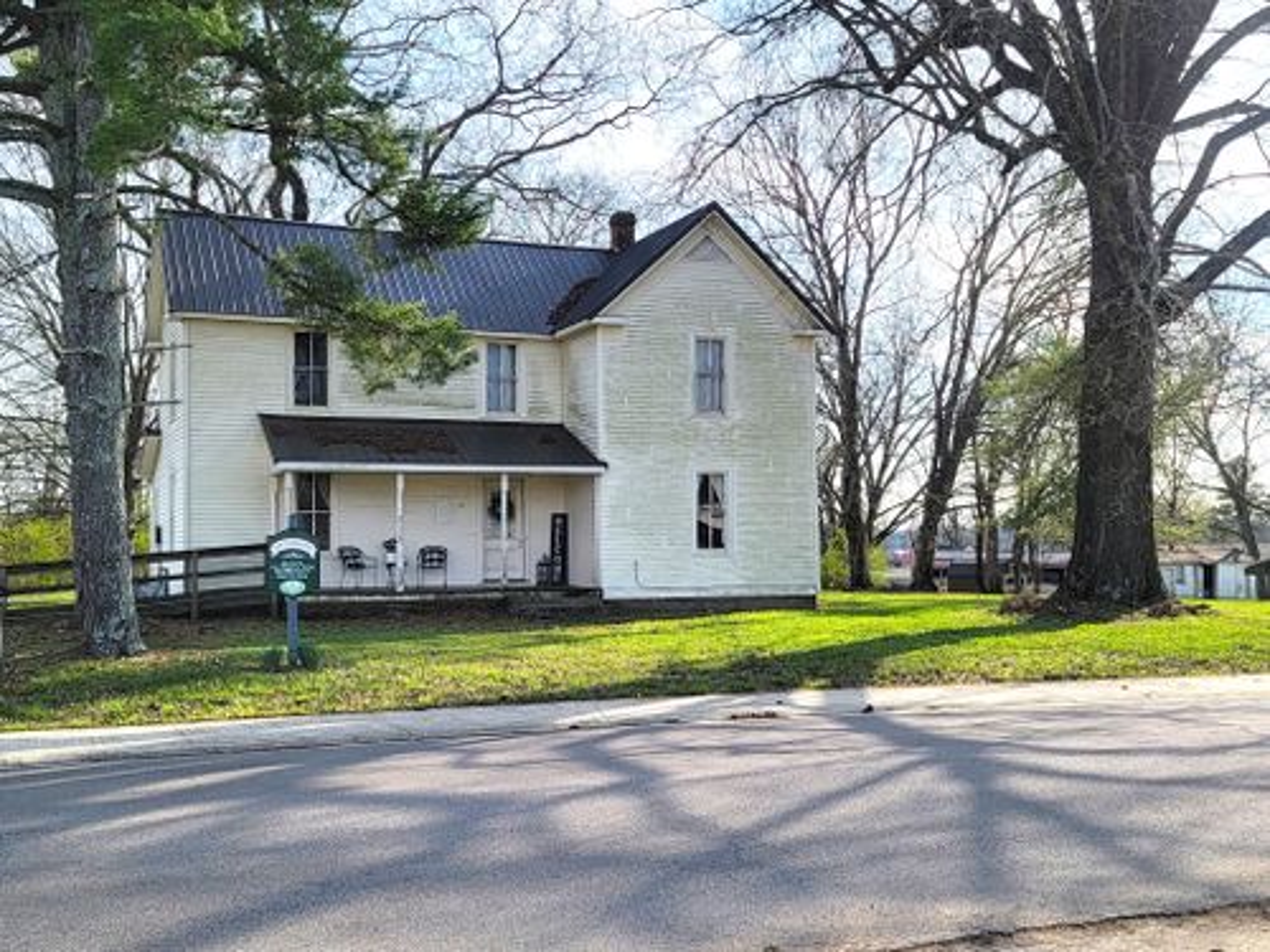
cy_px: 476
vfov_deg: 56.8
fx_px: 881
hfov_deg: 71.6
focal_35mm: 24
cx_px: 635
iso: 16
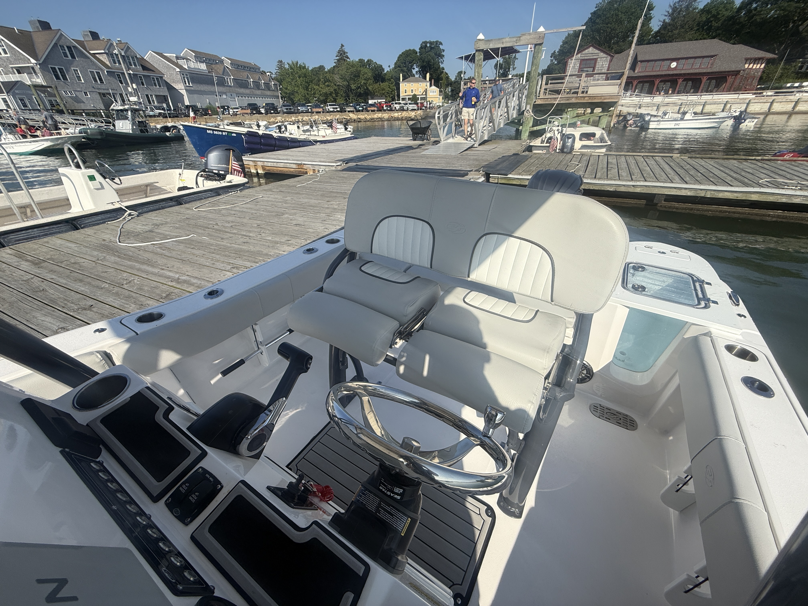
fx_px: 327
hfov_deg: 102.1
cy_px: 303
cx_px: 404
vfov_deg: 85.7
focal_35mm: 14
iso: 50
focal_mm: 2.22
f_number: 2.2
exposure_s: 1/2506
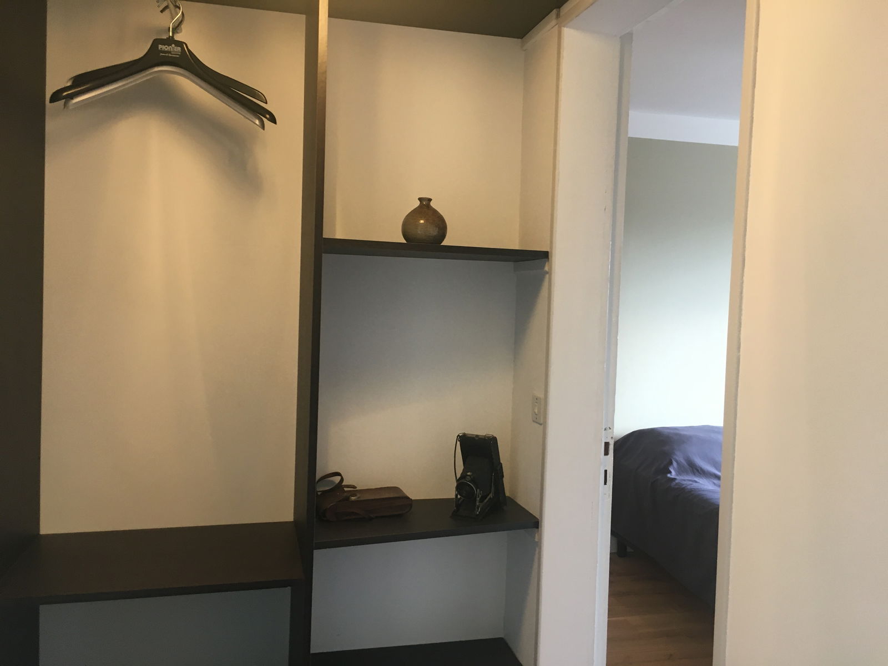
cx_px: 444
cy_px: 333
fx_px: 744
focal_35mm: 29
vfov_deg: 48.2
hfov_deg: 61.7
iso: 100
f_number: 2.2
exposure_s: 1/33
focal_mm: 4.15
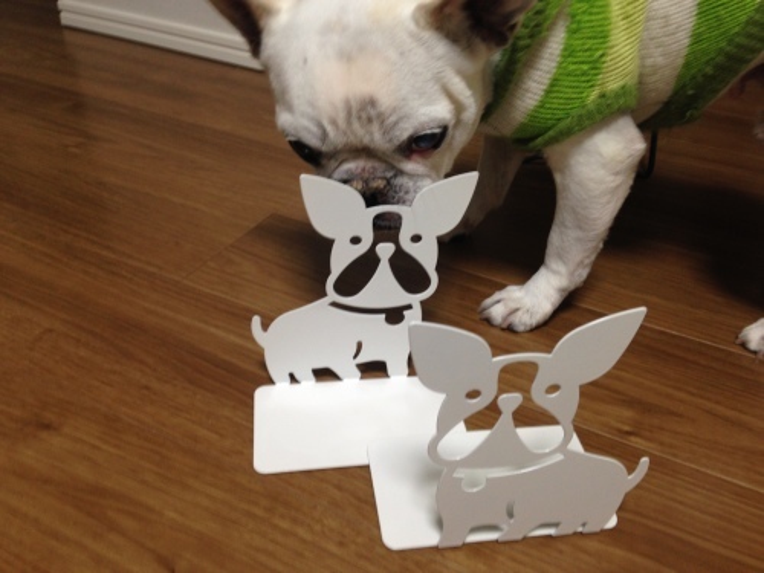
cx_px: 382
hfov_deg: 55.4
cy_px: 286
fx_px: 728
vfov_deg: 42.9
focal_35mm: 33
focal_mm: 4.12
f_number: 2.4
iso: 80
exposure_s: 1/20
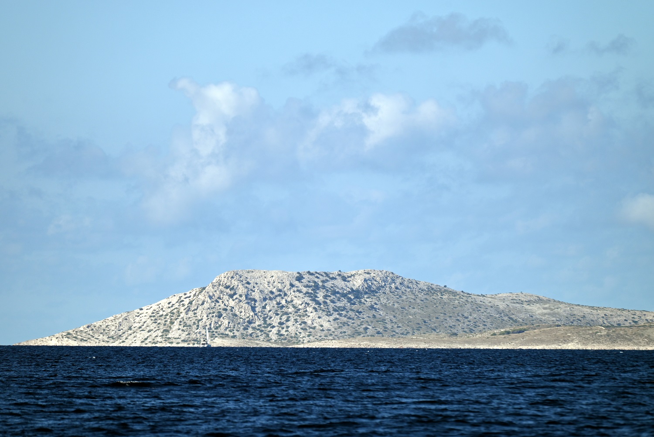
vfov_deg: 4.6
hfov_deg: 6.9
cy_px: 218
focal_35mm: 300
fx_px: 5451
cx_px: 327
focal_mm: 300
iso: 110
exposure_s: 1/1000
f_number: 5.6
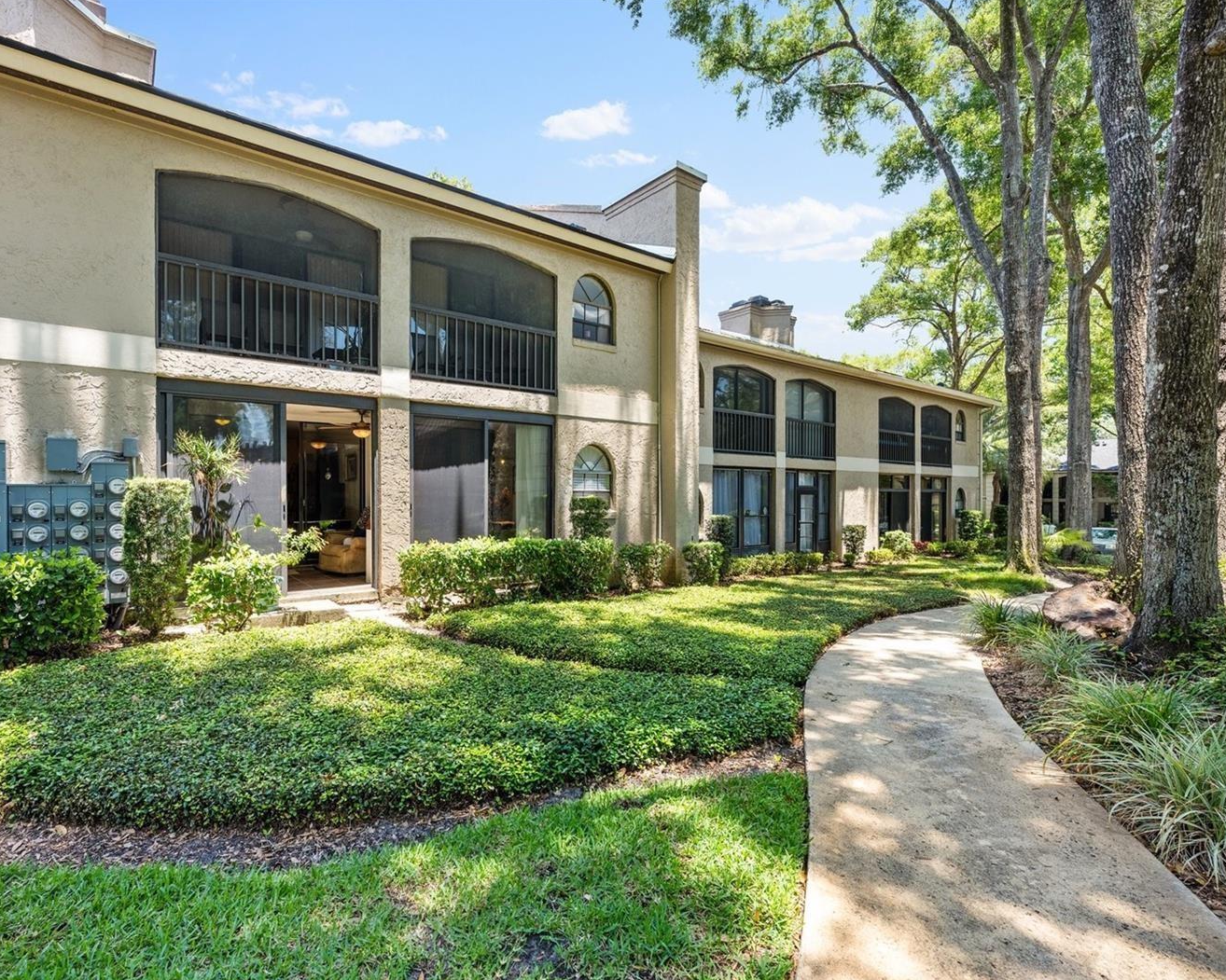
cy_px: 493
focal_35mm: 16
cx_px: 550
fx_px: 581
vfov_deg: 80.4
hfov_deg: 92.8
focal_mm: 14
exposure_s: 1/160
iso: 400
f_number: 8
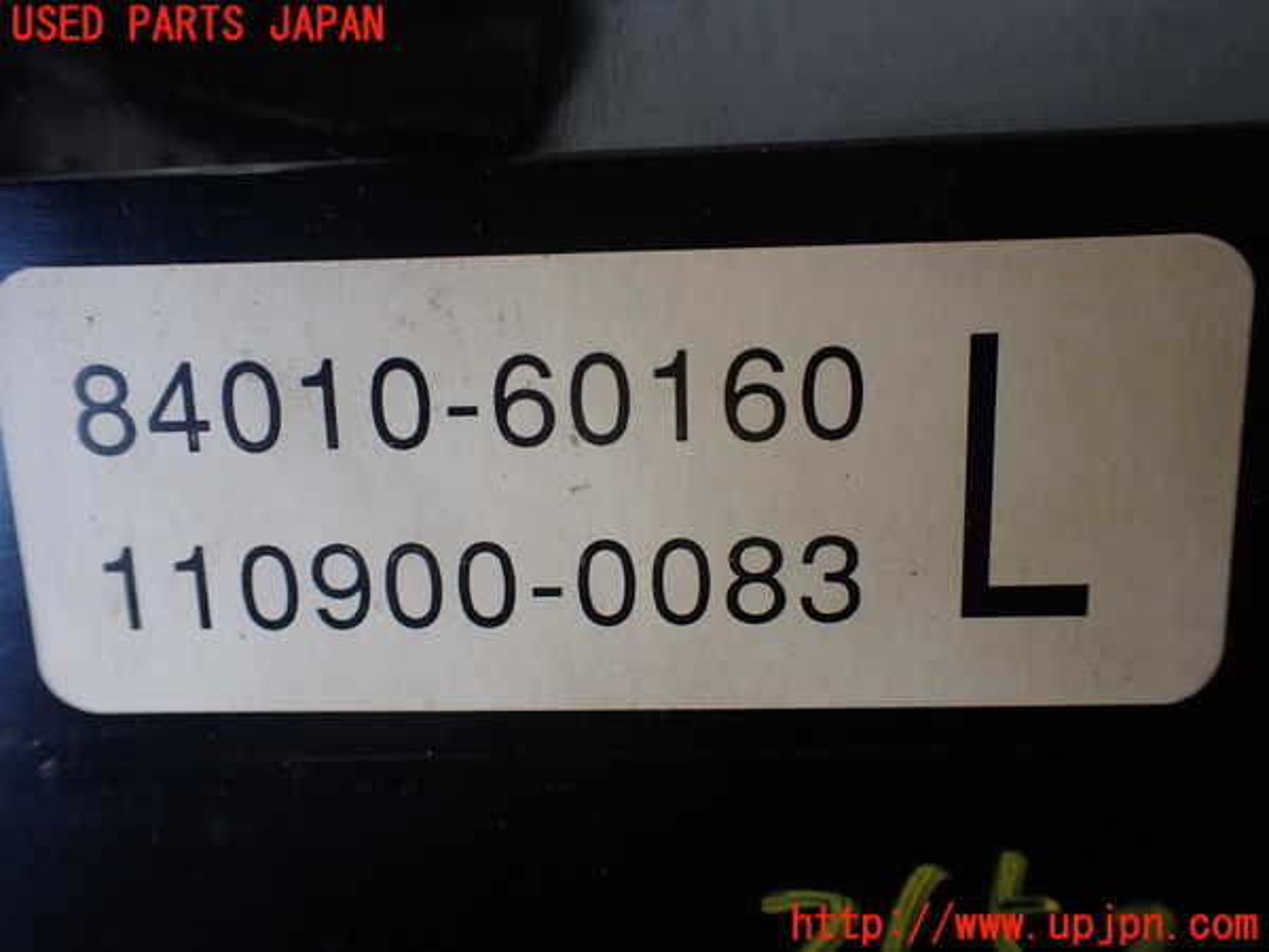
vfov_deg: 46.8
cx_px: 634
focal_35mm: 30
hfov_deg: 60.0
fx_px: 1100
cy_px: 476
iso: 160
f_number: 2.3
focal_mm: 5.4
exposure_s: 1/125
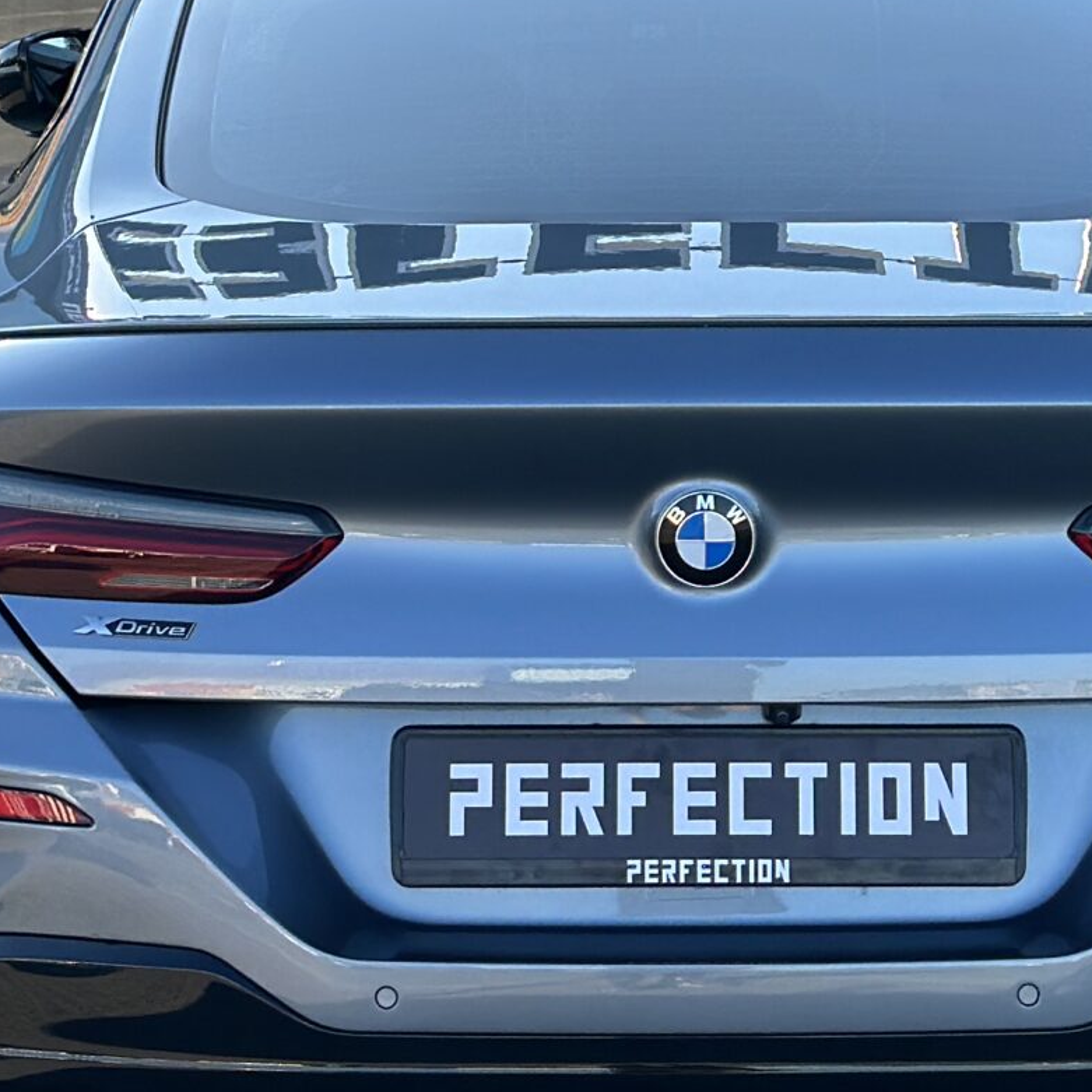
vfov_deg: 12.4
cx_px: 703
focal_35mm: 139
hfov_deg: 12.5
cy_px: -82
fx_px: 4961
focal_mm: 6.86
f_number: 1.78
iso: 80
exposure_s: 1/1120
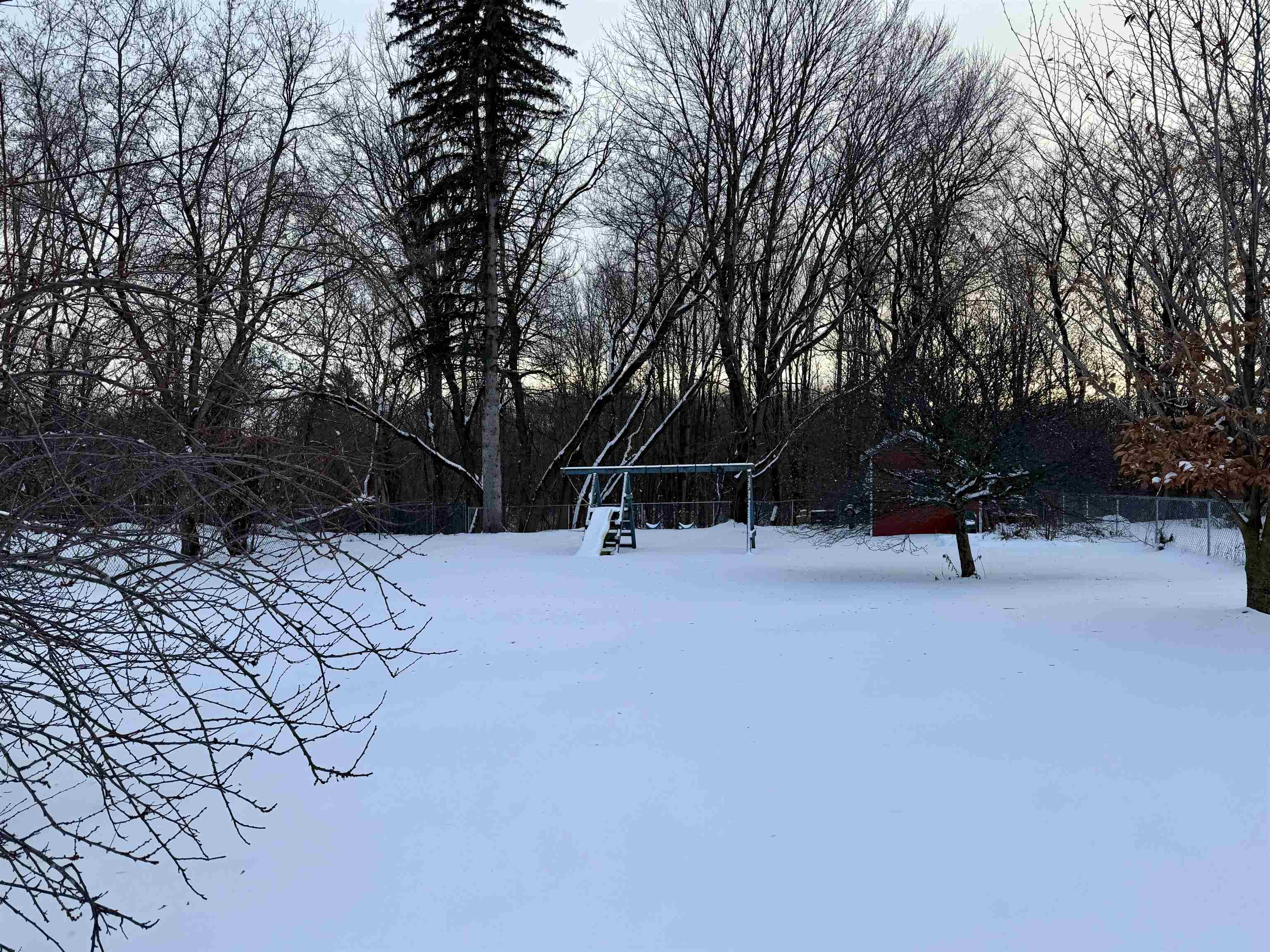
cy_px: 476
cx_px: 635
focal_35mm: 24
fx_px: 881
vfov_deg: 56.8
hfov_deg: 71.6
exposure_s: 1/1437
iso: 80
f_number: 1.78
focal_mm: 6.76
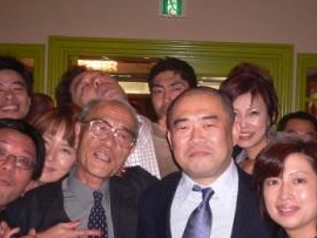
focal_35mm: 58
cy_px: 132
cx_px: 184
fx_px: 532
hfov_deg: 33.1
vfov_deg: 25.3
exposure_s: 1/60
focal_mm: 5.8
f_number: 2.8
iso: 150
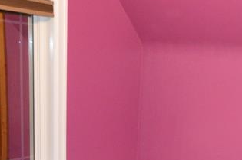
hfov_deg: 36.2
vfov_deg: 24.3
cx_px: 187
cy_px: 150
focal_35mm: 54
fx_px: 360
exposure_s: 1/60
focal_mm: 11
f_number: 3.5
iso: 2200
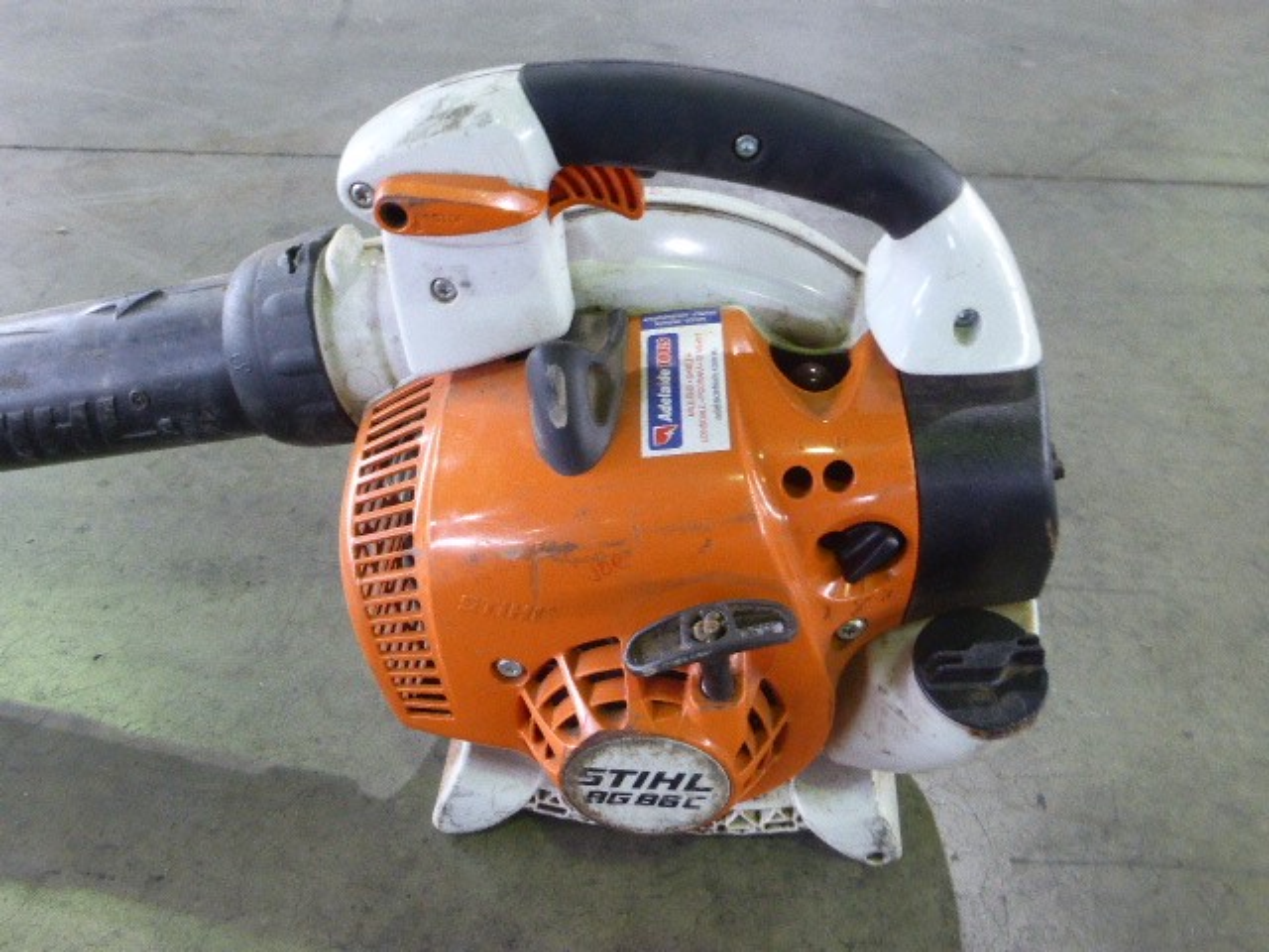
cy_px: 476
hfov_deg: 58.4
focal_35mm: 31
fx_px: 1136
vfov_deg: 45.4
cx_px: 634
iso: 400
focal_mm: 5.4
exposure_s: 1/13
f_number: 3.6
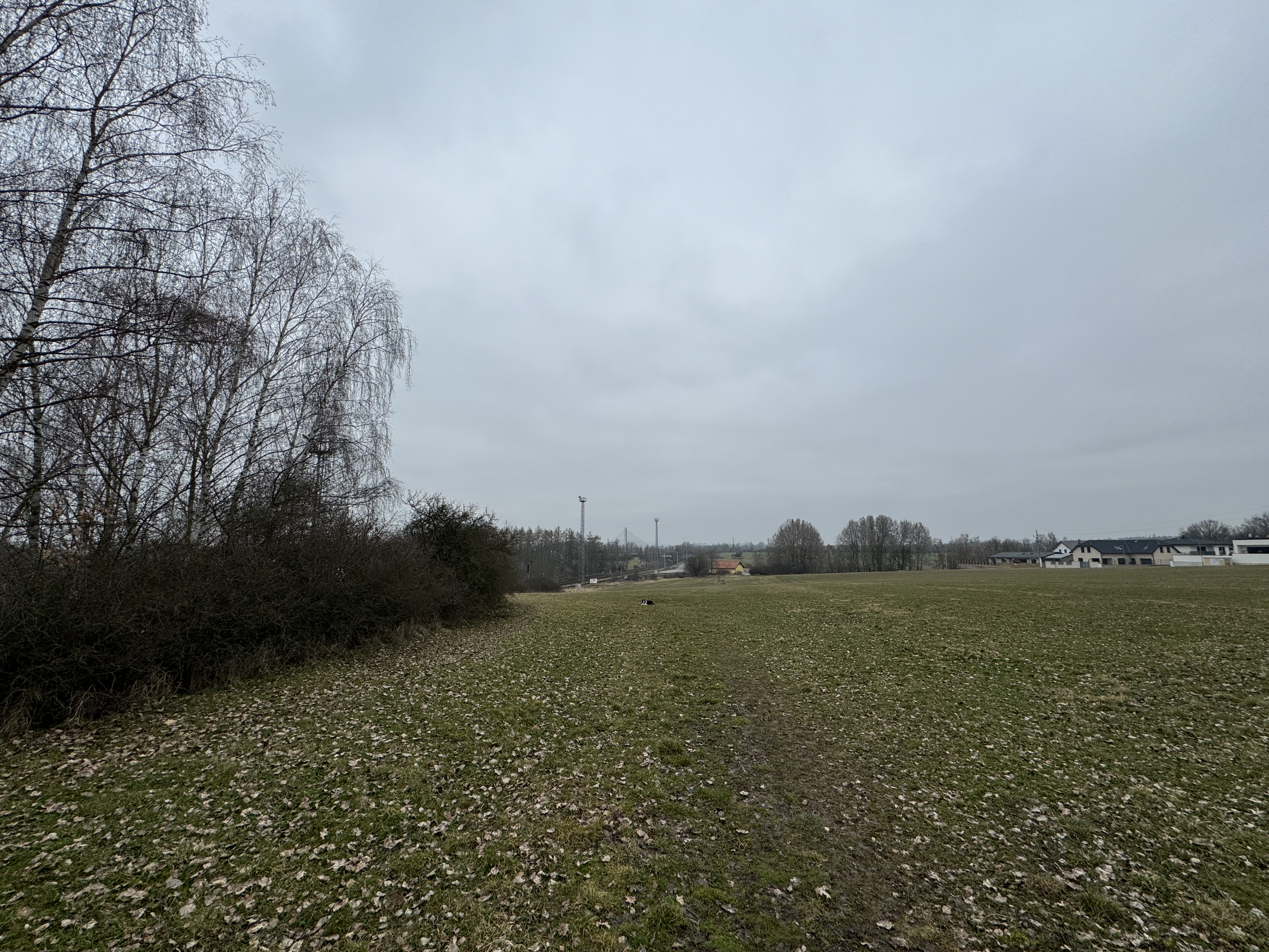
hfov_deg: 102.1
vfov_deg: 85.7
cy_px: 476
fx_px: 513
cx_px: 634
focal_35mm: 14
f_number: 2.2
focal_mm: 2.22
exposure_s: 1/779
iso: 50
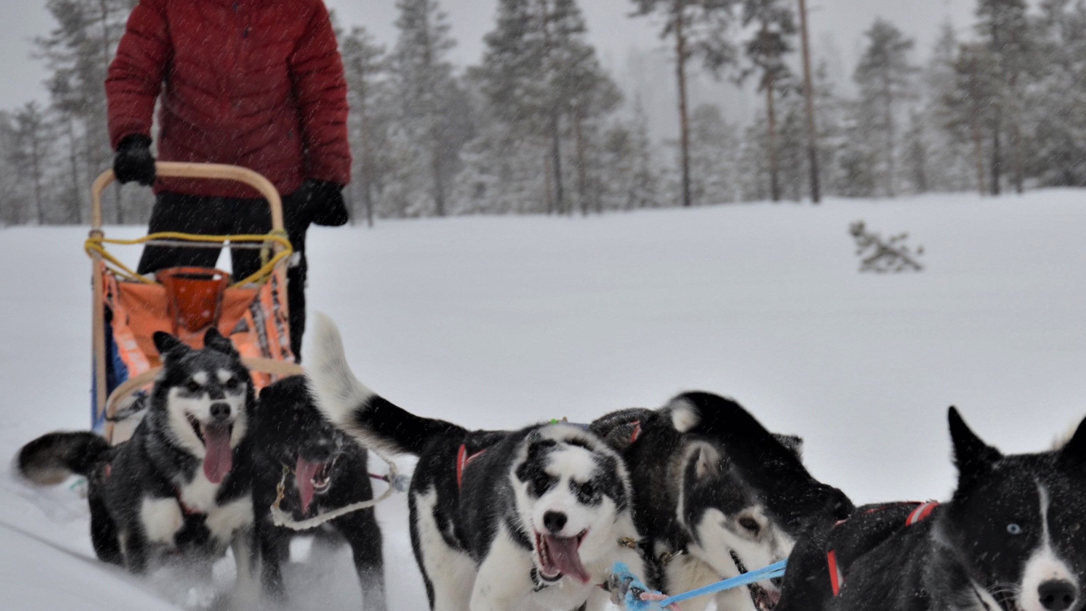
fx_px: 3974
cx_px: 612
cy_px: 357
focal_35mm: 138
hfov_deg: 15.6
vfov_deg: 8.8
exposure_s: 1/125
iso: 200
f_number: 5.6
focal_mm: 70
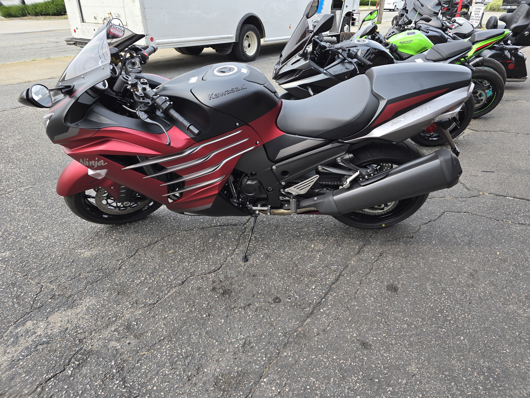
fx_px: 352
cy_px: 199
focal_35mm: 23
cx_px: 265
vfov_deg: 58.9
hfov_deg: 73.9
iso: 16
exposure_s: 1/180
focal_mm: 6.3
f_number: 1.7
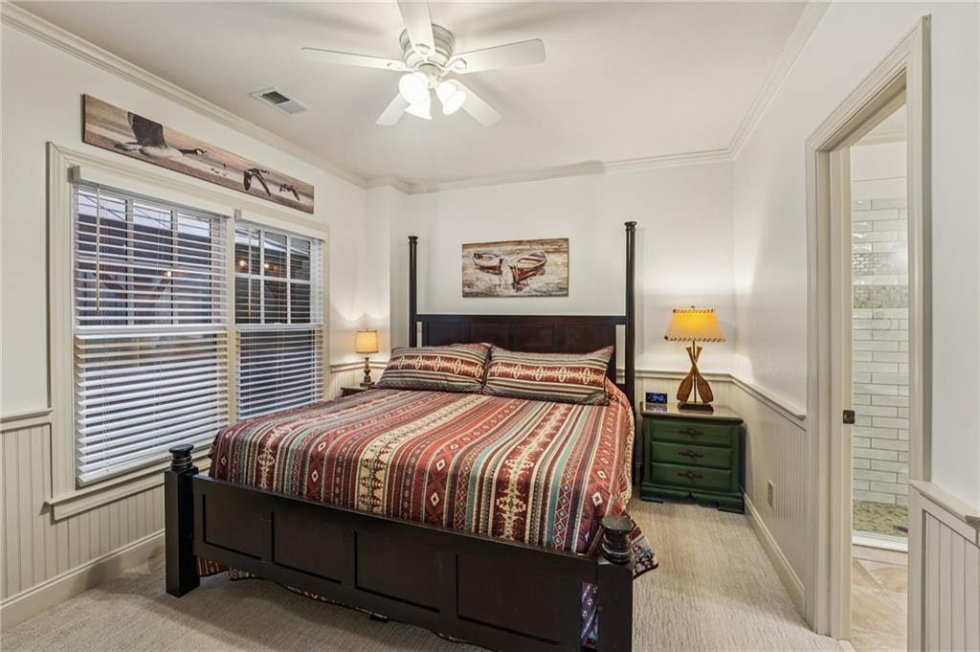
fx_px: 381
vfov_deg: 81.1
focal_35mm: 14
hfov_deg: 104.3
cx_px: 490
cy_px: 326
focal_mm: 14
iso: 320
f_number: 8
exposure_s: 1/8
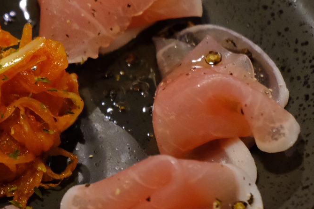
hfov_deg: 7.8
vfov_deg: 5.2
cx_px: -44
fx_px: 2294
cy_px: 135
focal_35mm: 263
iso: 3200
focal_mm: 66.2
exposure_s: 1/20
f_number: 5.3
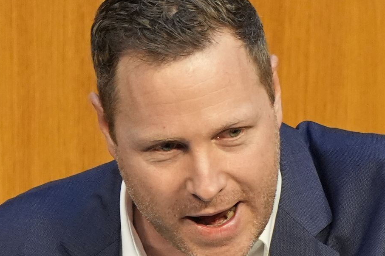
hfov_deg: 1.4
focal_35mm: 1524
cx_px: 308
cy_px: 408
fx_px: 16297
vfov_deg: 0.9
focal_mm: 345
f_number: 5.6
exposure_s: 1/200
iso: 3200
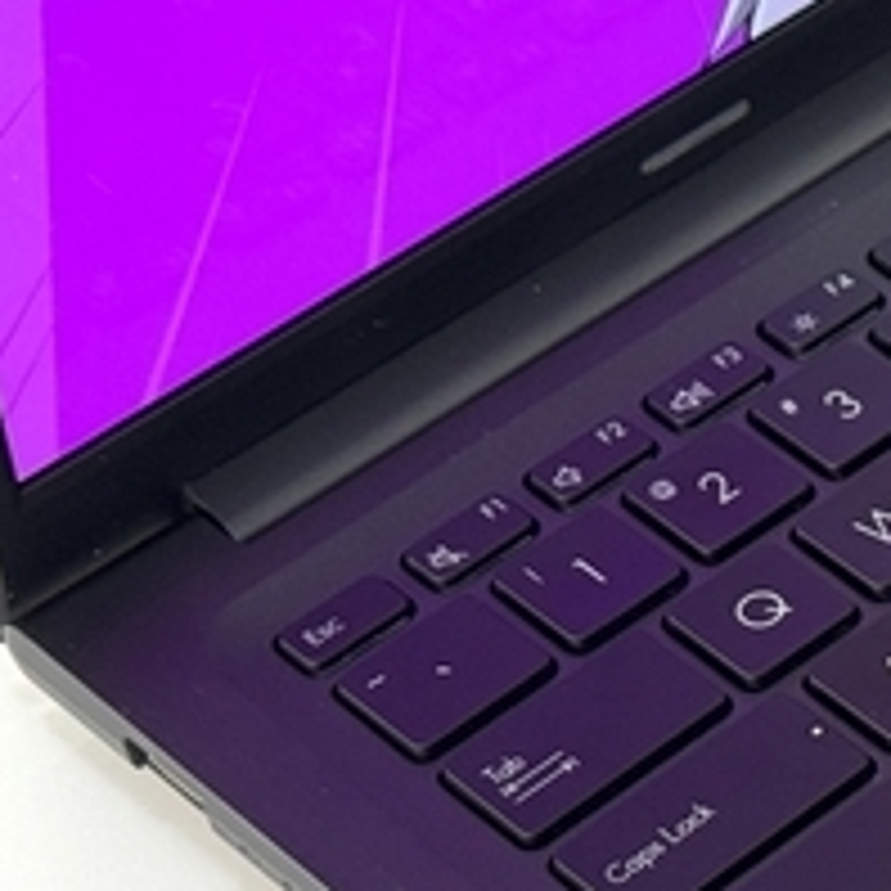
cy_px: 549
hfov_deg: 9.7
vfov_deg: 10.2
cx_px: 1580
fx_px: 4980
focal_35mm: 171
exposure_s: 1/117
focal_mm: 6.76
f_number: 1.78
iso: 100
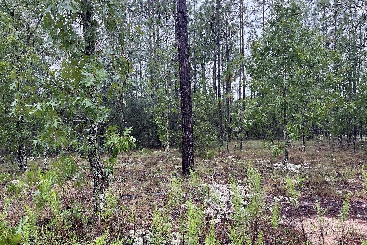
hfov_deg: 65.5
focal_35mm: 28
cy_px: 139
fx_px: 285
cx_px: 190
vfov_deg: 46.3
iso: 200
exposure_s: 1/60
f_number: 1.6
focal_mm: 5.1
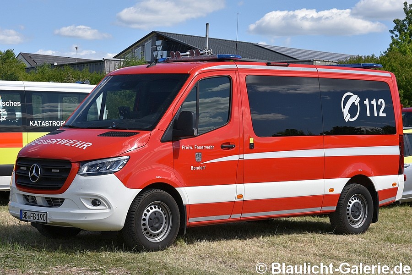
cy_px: 138
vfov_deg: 16.1
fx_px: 973
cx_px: 206
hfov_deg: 23.9
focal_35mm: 85
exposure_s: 1/400
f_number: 10
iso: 200
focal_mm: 85
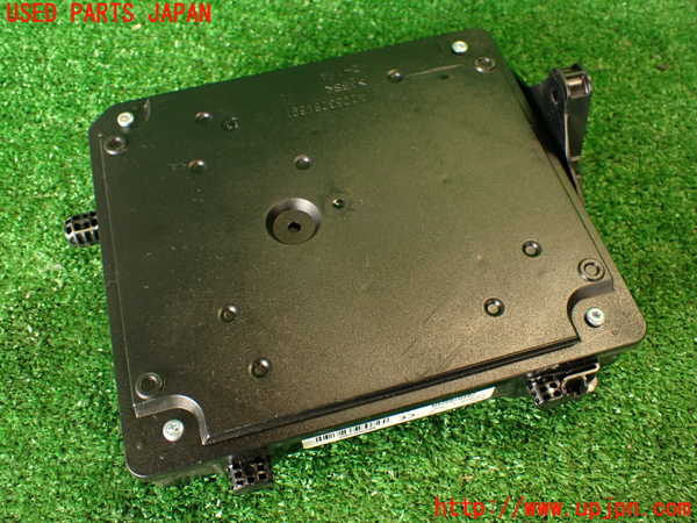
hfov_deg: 51.4
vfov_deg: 39.7
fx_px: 725
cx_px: 348
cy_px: 262
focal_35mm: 36
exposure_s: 1/40
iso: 320
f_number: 2.5
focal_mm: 6.37
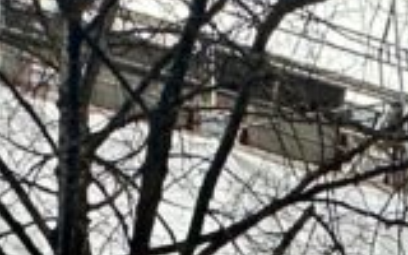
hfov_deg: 20.1
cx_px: 528
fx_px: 1056
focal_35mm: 95
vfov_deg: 9.0
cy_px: 900
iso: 40
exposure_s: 1/132
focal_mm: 2.22
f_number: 2.2
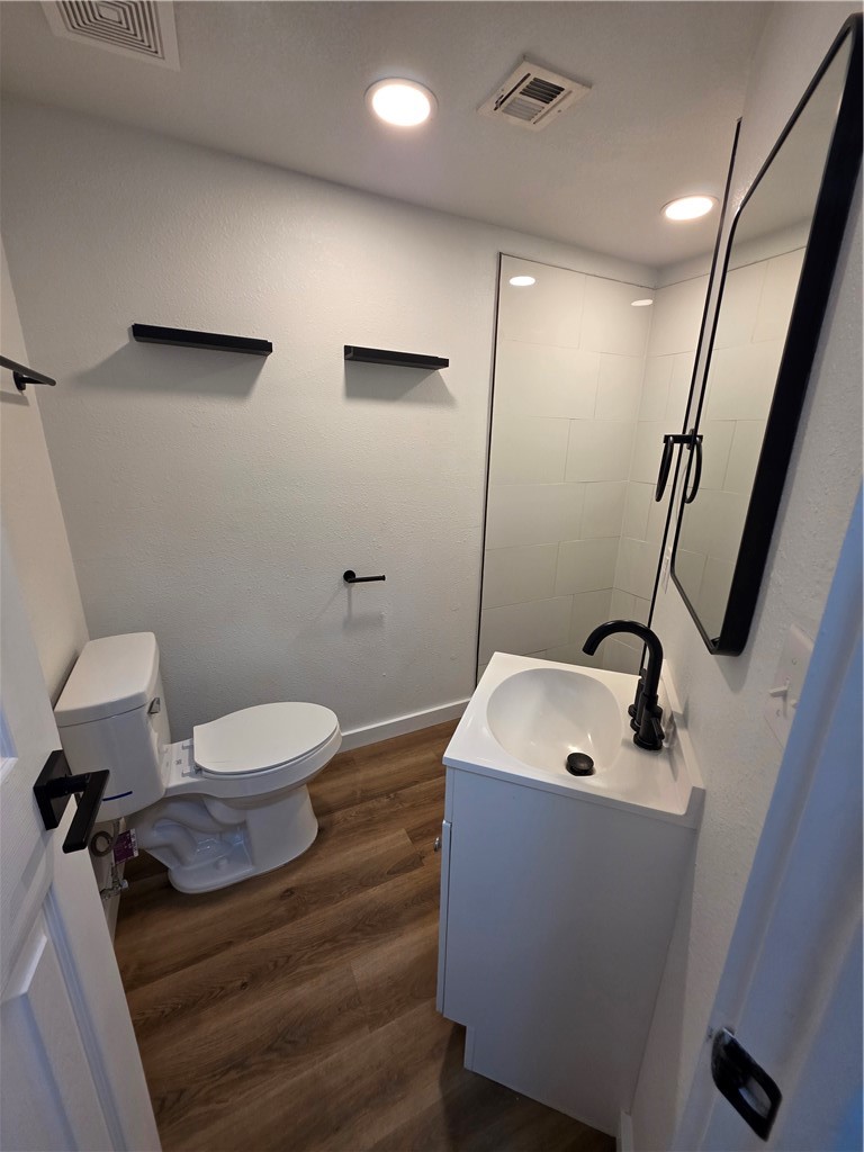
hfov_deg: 89.9
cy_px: 576
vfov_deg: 106.2
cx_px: 432
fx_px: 433
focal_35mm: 13
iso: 160
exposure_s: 1/120
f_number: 1.9
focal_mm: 2.2
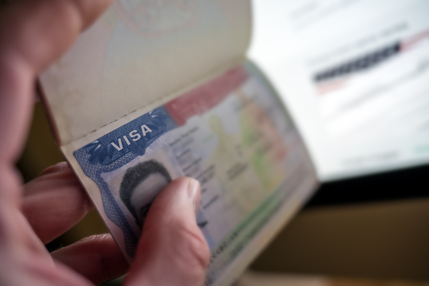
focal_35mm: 28
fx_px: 333
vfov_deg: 46.3
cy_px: 143
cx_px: 214
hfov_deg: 65.5
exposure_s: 1/50
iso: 320
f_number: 2.8
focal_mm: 28
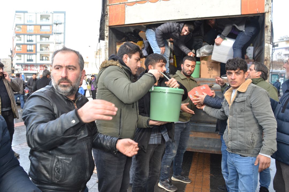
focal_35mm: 27
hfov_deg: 67.4
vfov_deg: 47.9
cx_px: 144
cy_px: 96
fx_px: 217
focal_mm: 18
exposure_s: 1/125
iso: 220
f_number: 4
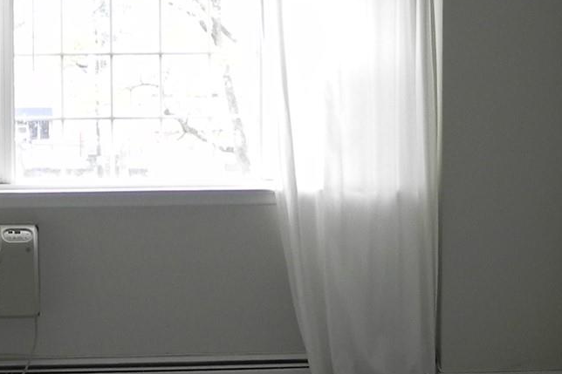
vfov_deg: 15.9
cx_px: 74
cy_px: 157
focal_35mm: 86
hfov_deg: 23.1
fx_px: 1342
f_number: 2.8
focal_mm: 4.6
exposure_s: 1/45
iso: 160
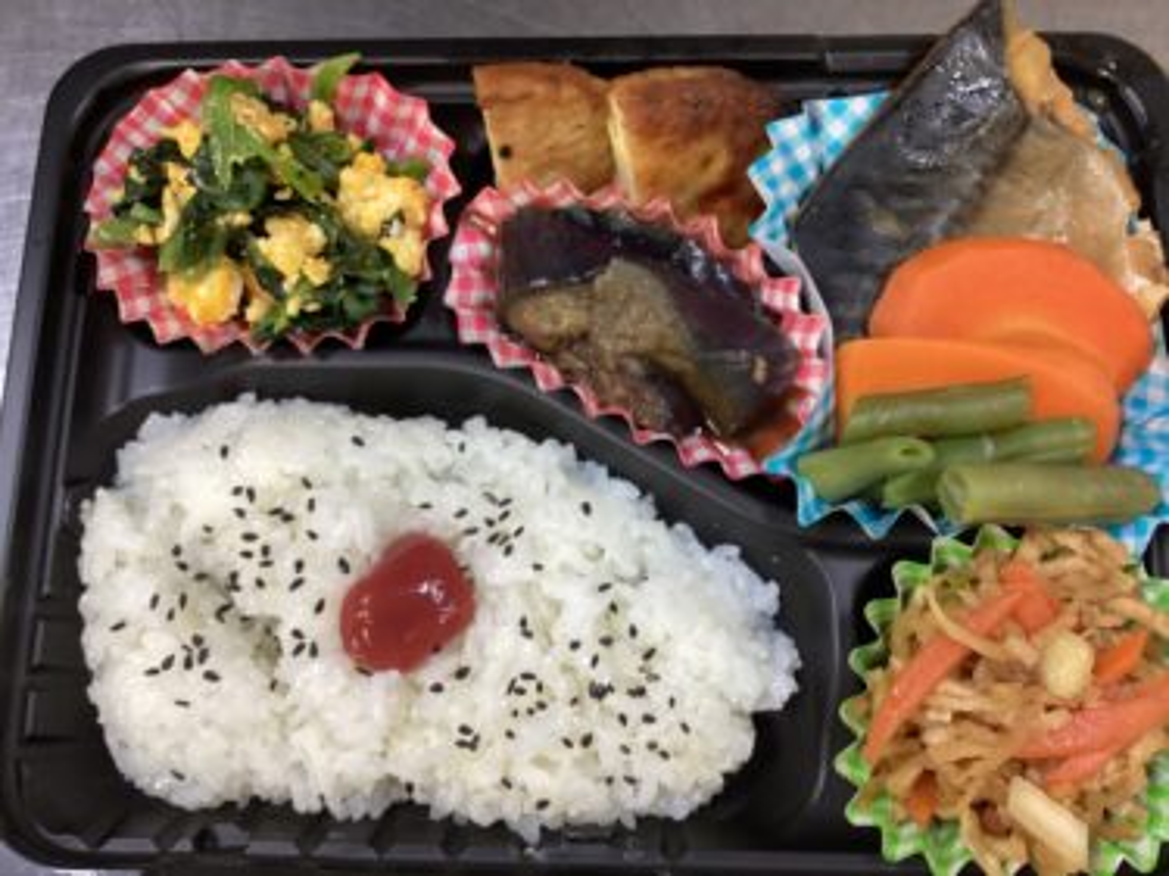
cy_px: 438
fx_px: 1047
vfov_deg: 45.4
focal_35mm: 31
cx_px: 584
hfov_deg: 58.4
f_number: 2.4
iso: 200
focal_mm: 3.3
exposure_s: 1/60
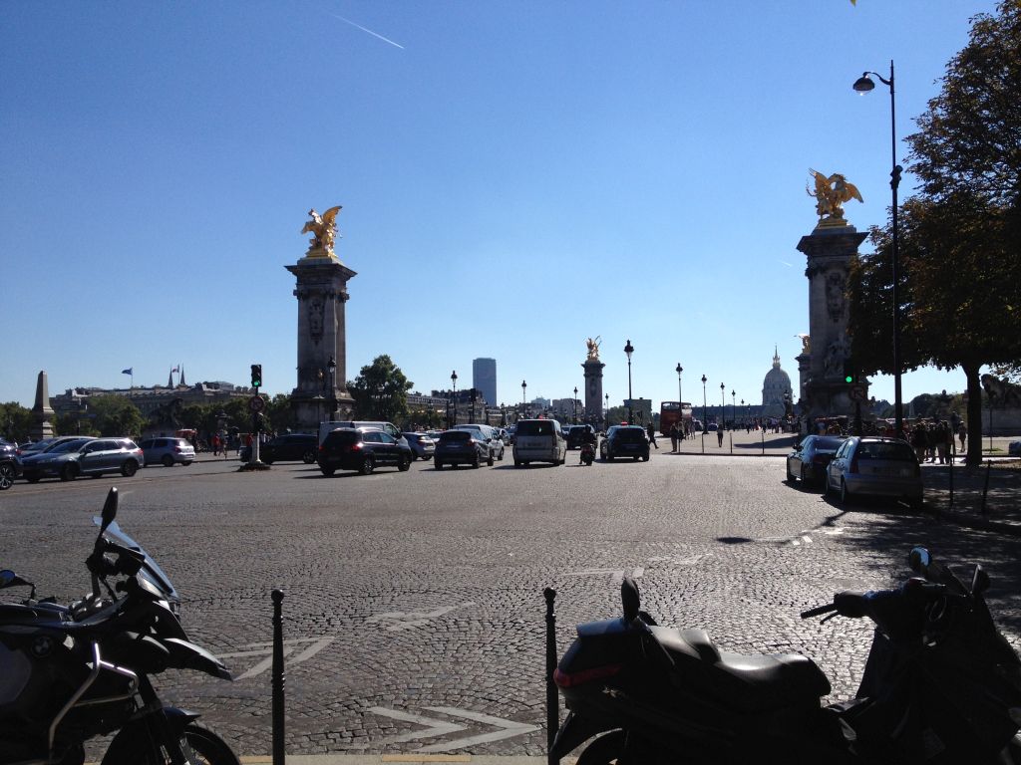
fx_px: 1032
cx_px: 510
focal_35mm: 35
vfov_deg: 40.7
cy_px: 382
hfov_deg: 52.6
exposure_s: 1/3247
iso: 50
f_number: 2.4
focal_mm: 4.28
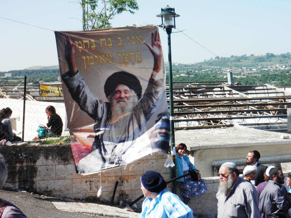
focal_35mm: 85
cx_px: 146
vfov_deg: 17.4
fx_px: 715
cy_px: 109
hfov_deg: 23.0
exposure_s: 1/250
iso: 64
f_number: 5.2
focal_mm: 14.9
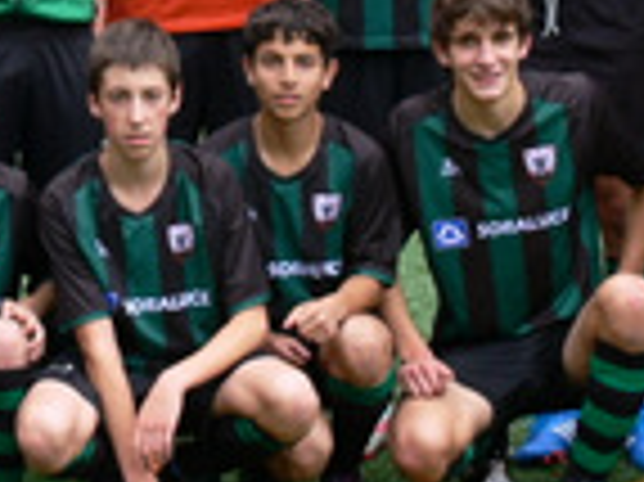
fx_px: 3253
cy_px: -68
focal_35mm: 175
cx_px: 41
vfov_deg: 8.4
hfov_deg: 11.2
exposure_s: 1/60
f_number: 4
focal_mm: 11
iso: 80
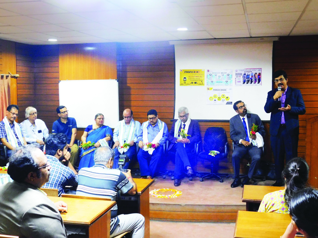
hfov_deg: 46.8
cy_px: 119
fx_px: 367
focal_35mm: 40
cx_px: 159
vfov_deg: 36.0
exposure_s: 1/8
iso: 640
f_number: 3.6
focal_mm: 7.1
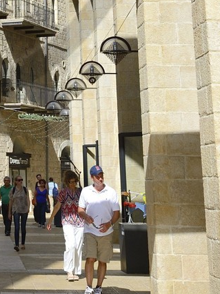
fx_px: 950
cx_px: -71
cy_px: -108
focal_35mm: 112
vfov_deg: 16.4
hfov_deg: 12.8
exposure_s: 1/500
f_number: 7.1
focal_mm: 31
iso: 200
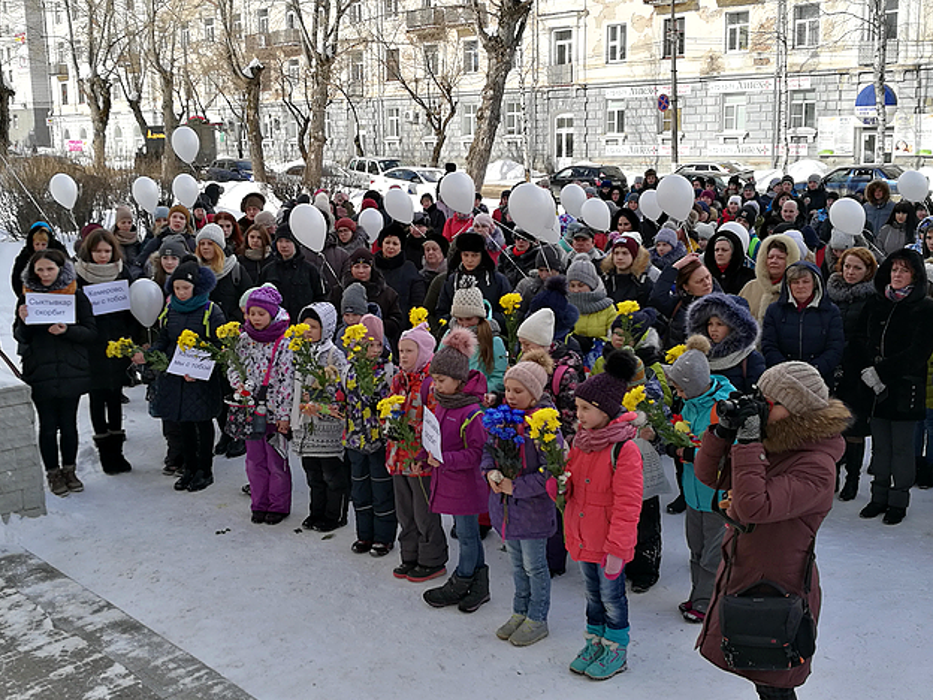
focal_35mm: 40
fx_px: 1078
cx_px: 461
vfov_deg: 36.0
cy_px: 344
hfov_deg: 46.8
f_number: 2.2
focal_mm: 4.5
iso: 50
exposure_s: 1/909
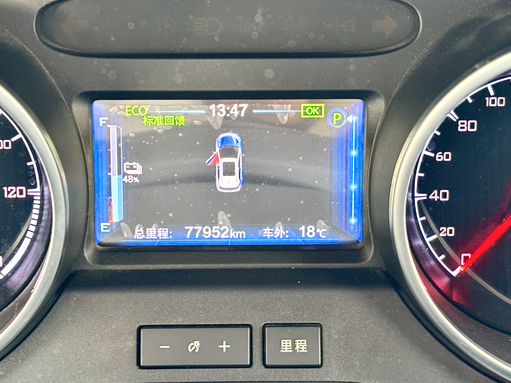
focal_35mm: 52
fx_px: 768
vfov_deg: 28.0
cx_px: 256
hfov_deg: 36.8
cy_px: 192
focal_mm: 5.96
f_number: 1.6
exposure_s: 1/40
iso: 160
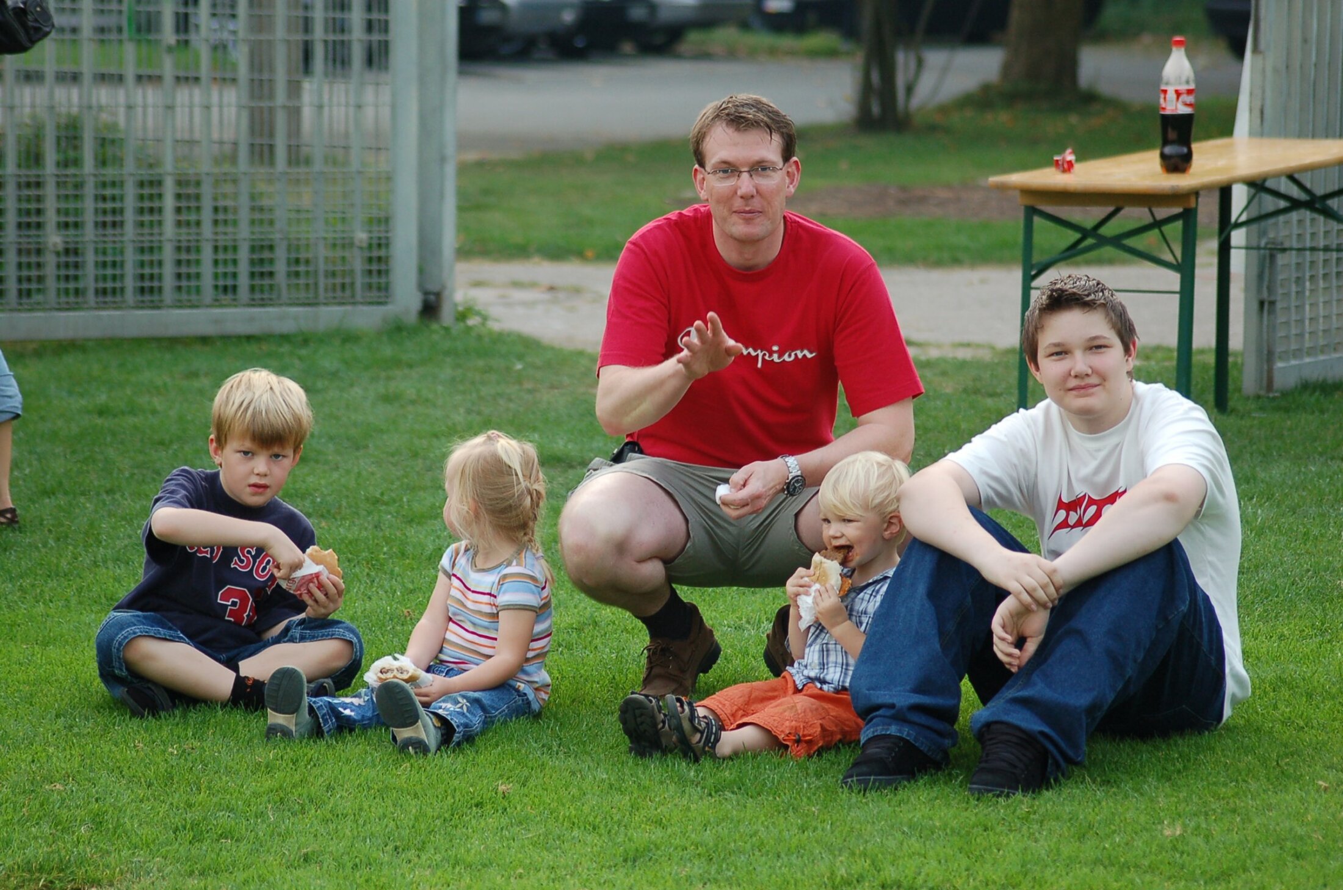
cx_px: 672
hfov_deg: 11.4
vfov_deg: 7.6
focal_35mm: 180
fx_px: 6702
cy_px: 445
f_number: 4.2
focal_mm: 120
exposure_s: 1/500
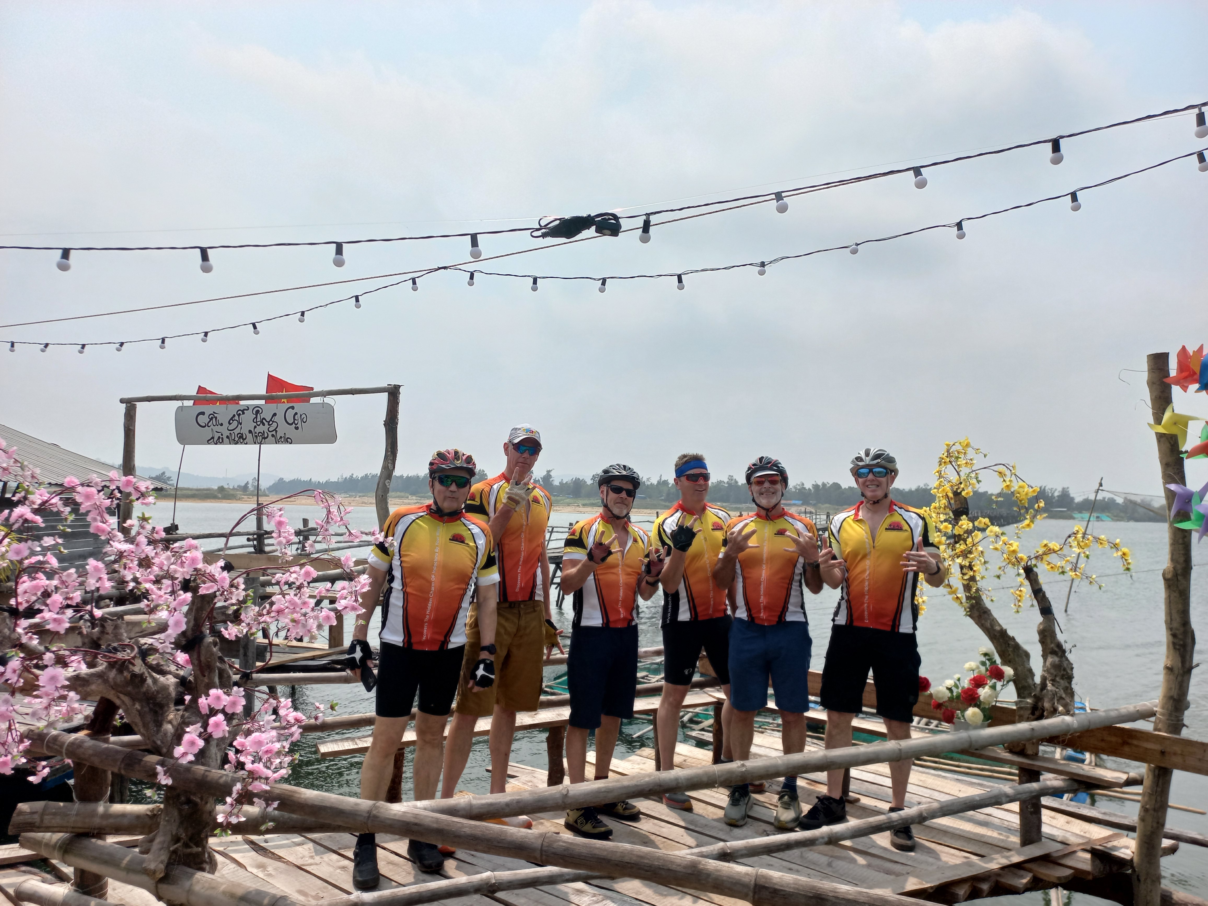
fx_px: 872
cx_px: 604
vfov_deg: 54.9
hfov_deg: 69.4
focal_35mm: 25
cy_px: 453
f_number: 1.8
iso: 25
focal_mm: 4.6
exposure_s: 1/1346
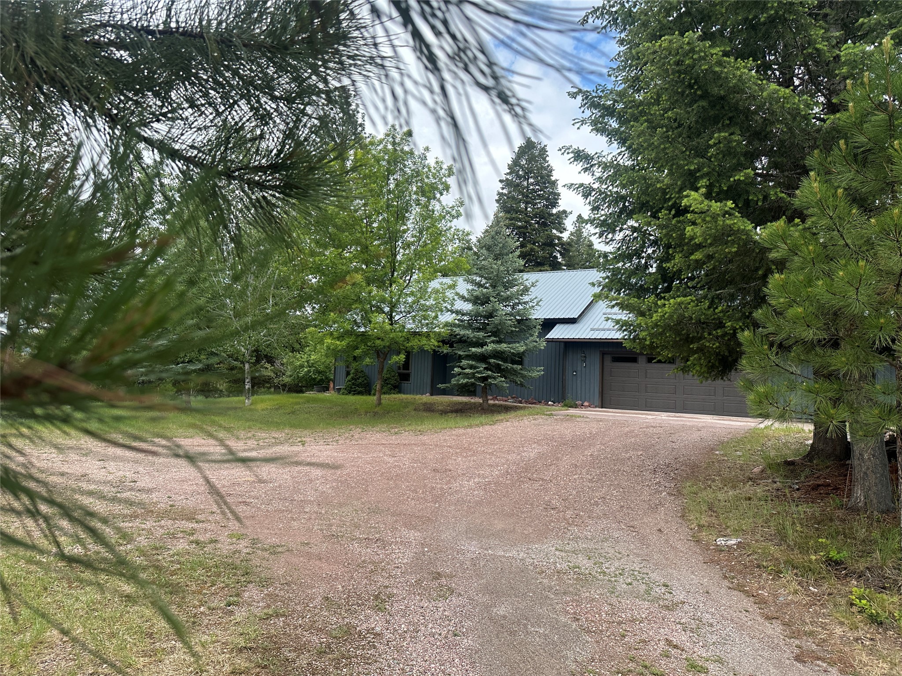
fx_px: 625
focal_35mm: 24
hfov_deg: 71.6
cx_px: 451
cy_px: 338
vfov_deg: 56.8
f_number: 1.78
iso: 80
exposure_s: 1/1664
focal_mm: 6.86
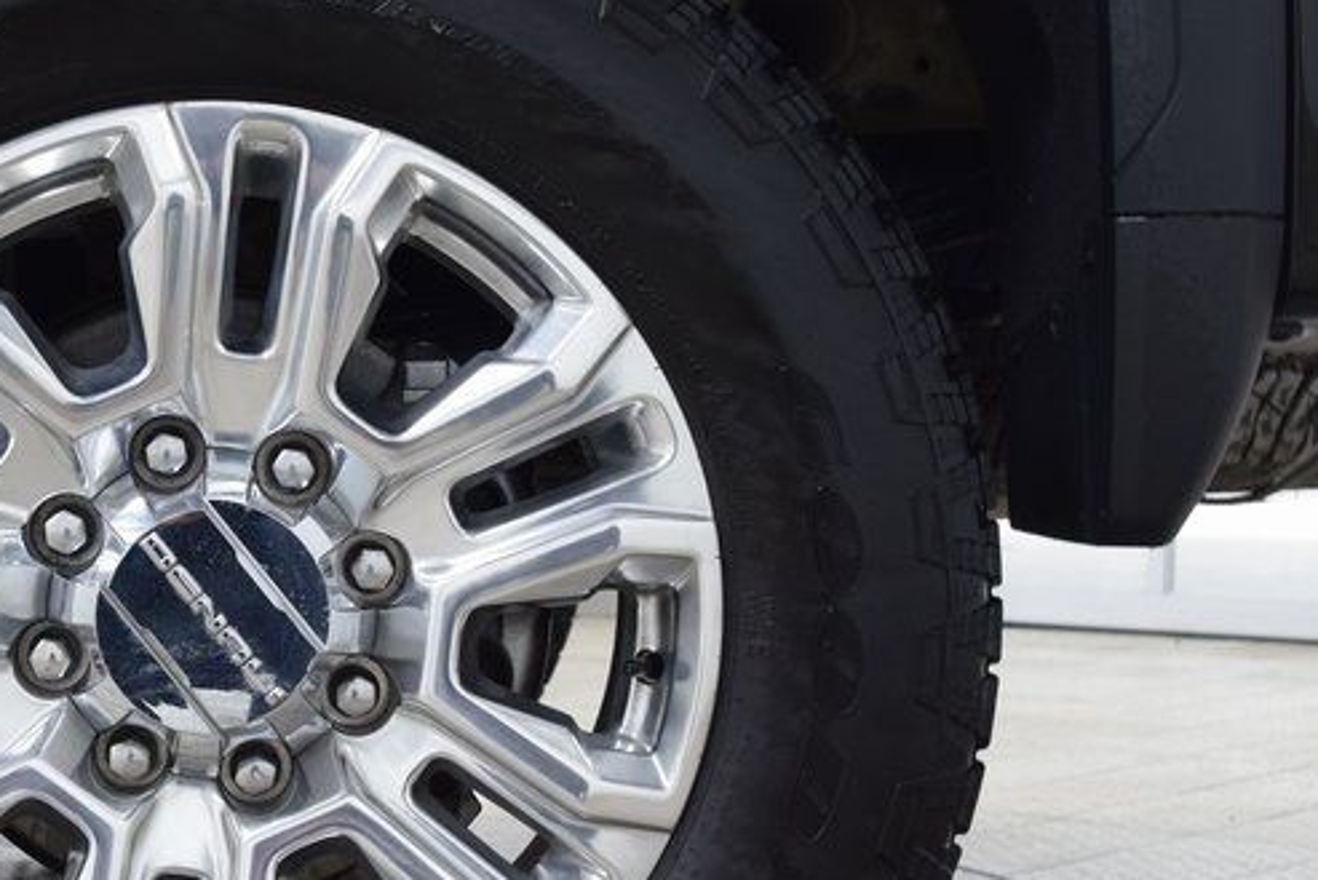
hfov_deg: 24.6
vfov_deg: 16.8
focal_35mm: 81
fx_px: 2966
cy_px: 606
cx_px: 241
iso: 900
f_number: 6.3
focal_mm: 26
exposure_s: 1/15
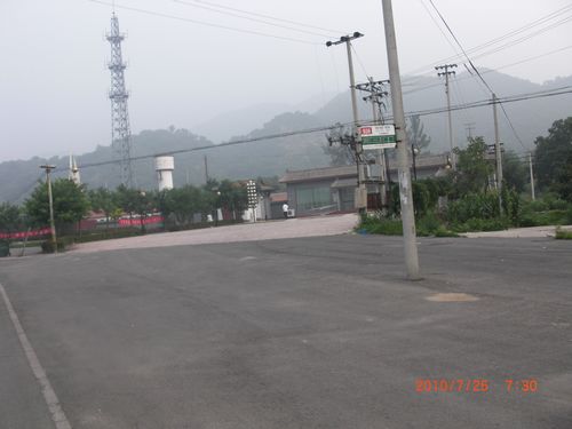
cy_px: 214
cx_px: 286
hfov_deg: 51.4
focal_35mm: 36
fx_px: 595
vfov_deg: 39.7
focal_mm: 6.3
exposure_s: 1/500
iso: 50
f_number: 2.8
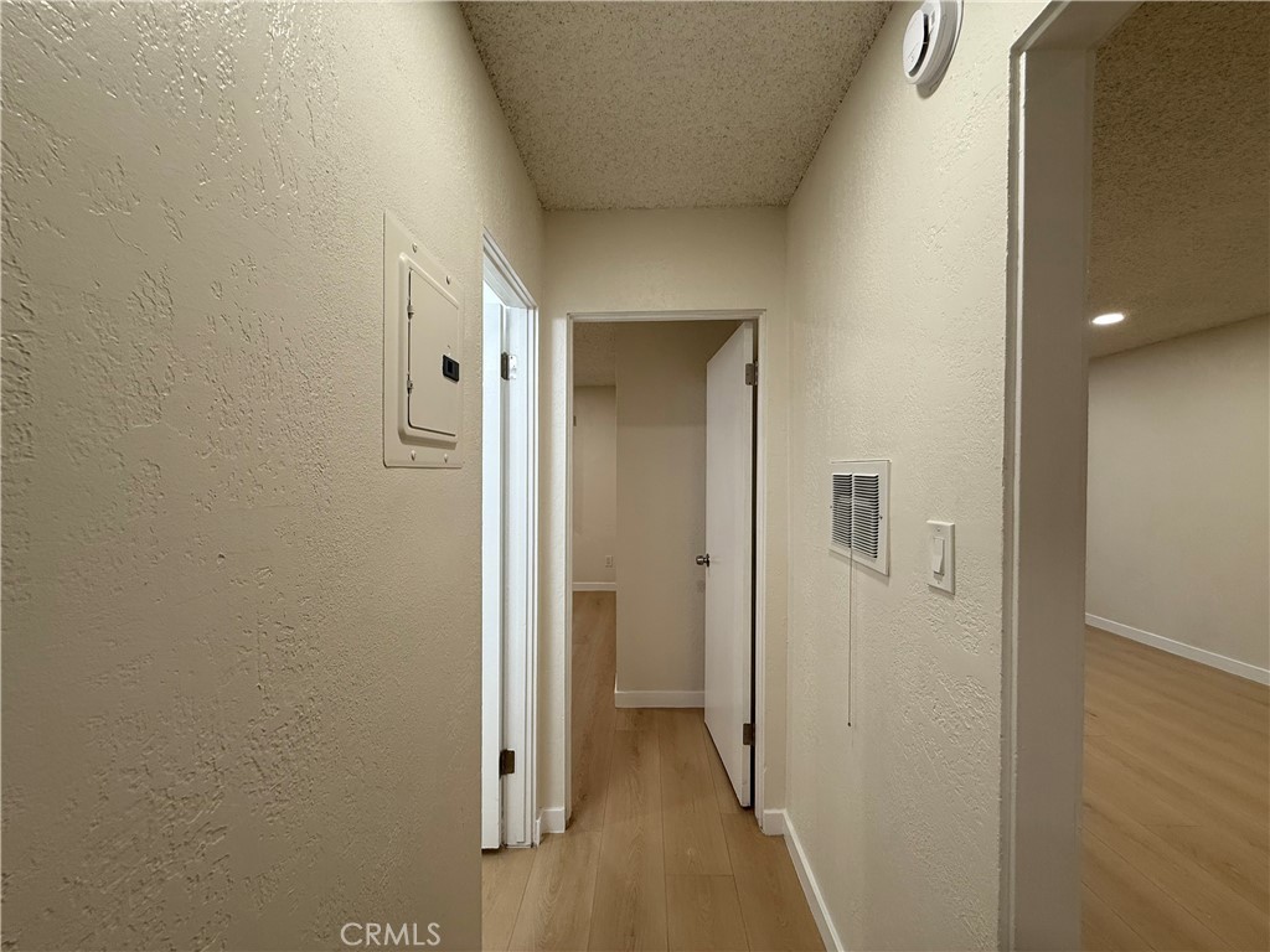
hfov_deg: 102.1
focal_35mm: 14
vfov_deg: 85.7
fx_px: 514
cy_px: 476
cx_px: 635
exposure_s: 1/120
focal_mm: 2.22
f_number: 2.2
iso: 160
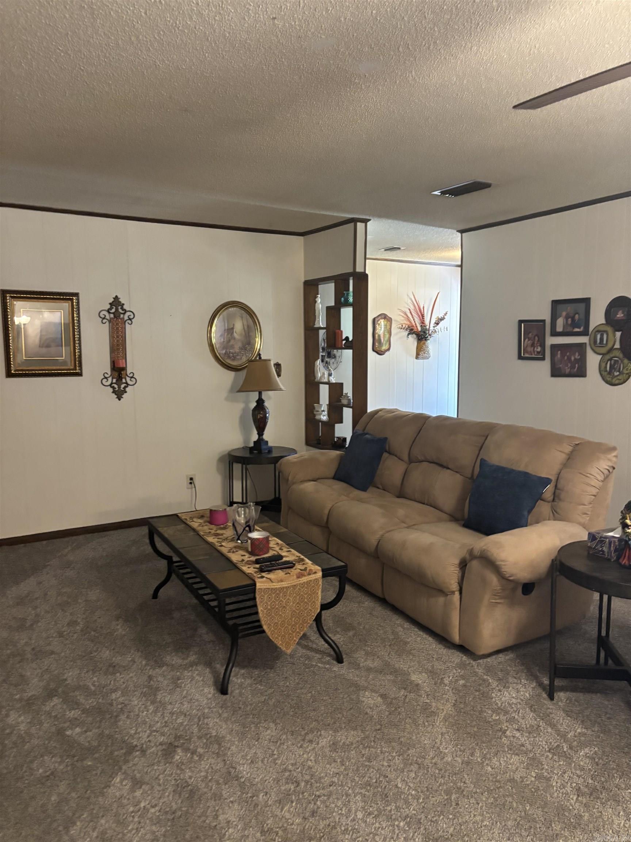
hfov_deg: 53.1
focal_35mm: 26
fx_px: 632
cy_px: 421
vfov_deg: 67.3
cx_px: 316
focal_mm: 5.96
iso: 640
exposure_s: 1/40
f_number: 1.6
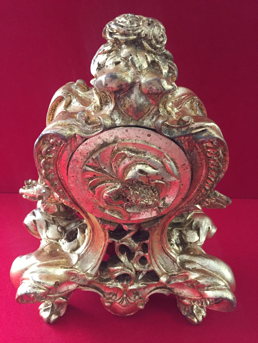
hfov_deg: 48.2
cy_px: 172
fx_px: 288
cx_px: 129
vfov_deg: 61.7
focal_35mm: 29
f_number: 2.2
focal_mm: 4.15
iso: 250
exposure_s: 1/25
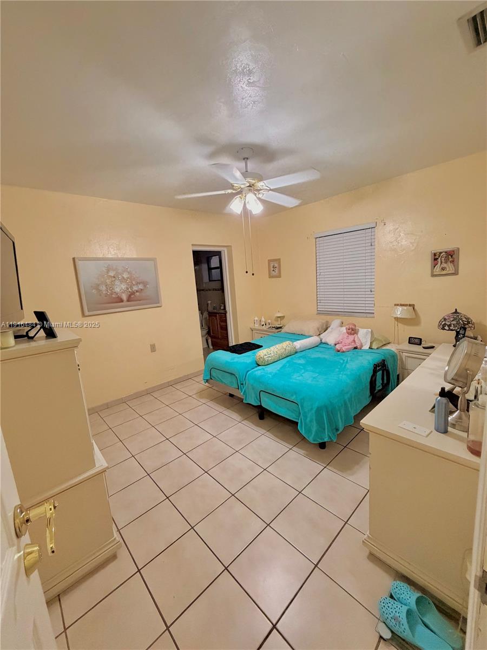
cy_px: 325
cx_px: 244
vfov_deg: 102.1
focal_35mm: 14
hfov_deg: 85.7
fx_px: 263
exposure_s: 1/60
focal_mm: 2.22
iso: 640
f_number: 2.2
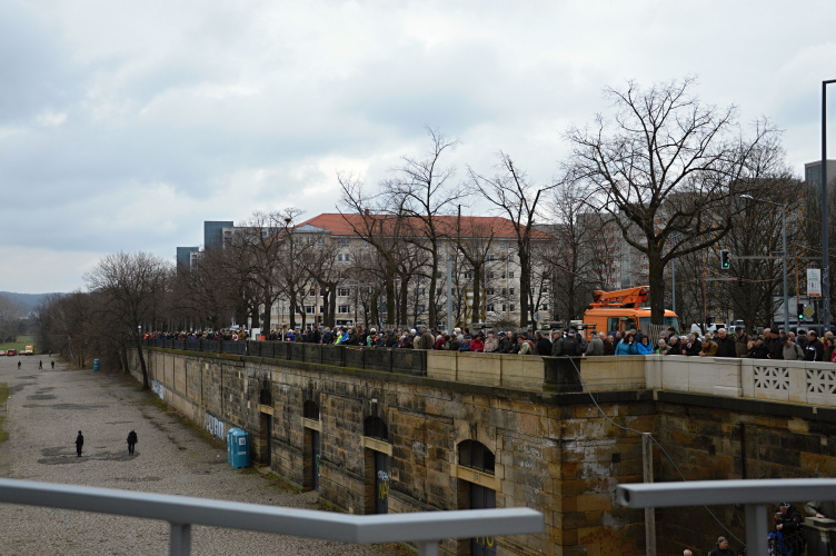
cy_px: 278
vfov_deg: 29.8
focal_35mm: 45
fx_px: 1044
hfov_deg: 43.6
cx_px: 418
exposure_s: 1/1000
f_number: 4.5
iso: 400
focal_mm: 30
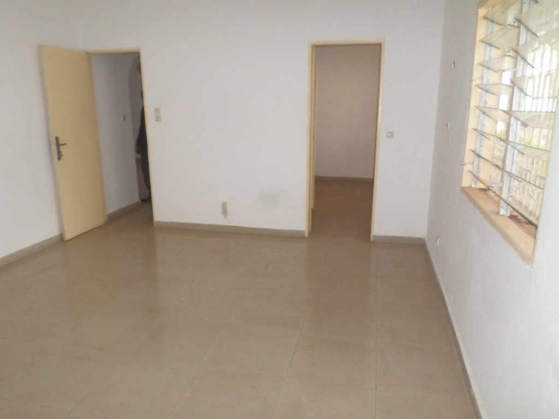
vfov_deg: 54.9
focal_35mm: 25
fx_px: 404
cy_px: 210
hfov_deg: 69.4
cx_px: 280
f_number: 2.5
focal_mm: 4.5
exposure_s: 1/30
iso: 240
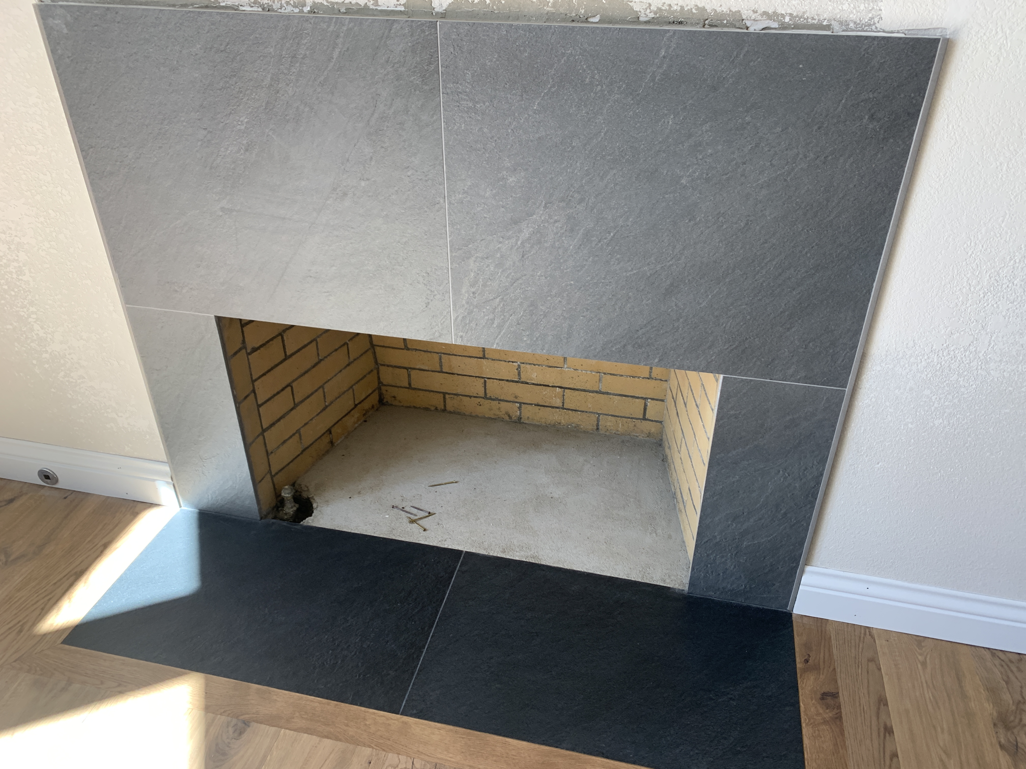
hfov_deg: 67.3
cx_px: 513
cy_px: 384
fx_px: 771
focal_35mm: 26
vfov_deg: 53.1
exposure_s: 1/121
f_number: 1.8
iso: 64
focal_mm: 4.25
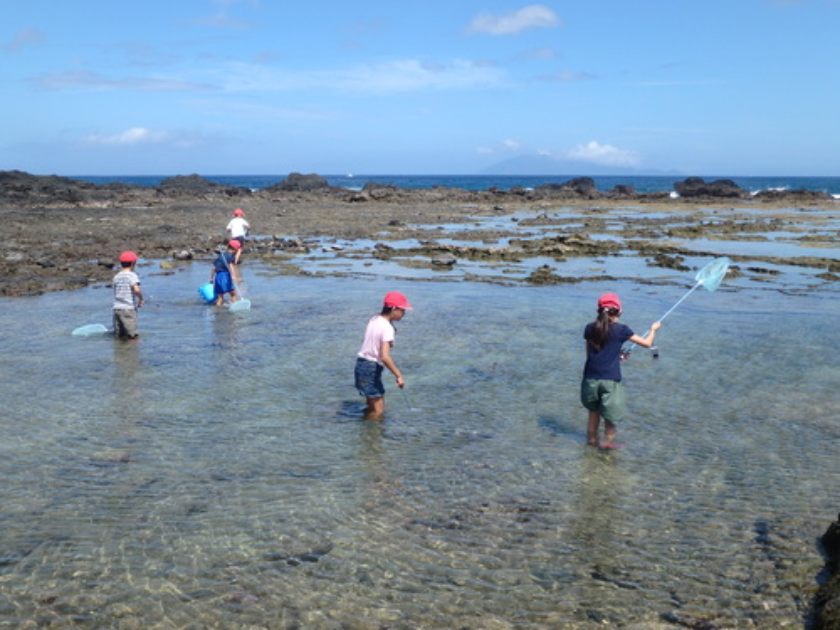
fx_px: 874
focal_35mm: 36
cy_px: 315
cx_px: 420
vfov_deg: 39.7
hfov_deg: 51.4
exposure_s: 1/640
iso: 125
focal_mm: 6.4
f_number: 5
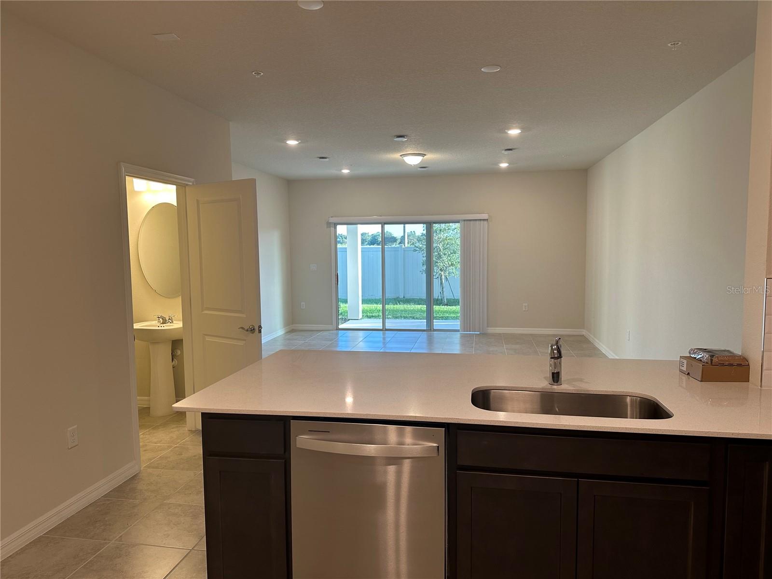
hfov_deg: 71.6
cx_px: 386
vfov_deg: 56.8
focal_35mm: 24
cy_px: 290
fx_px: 535
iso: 125
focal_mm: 6.86
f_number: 1.78
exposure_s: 1/120
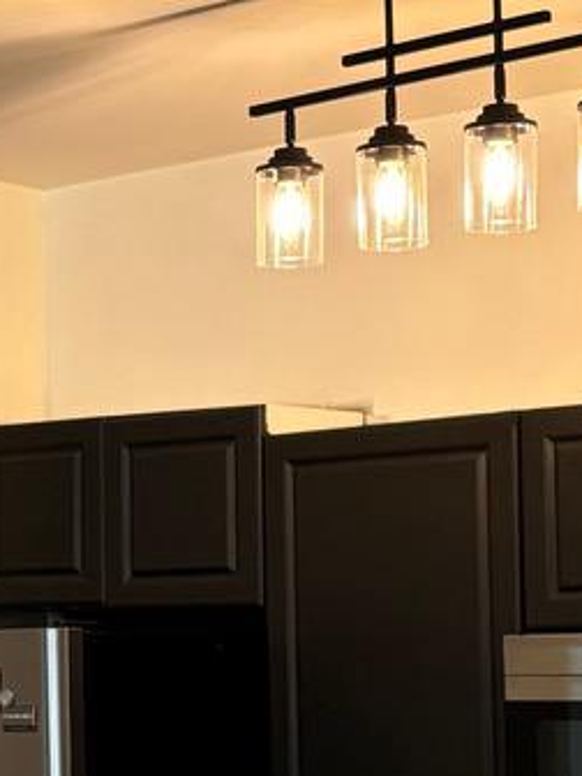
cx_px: -273
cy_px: 515
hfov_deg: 11.9
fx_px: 2668
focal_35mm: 119
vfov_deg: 16.5
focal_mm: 5.96
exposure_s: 1/60
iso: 100
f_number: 1.6
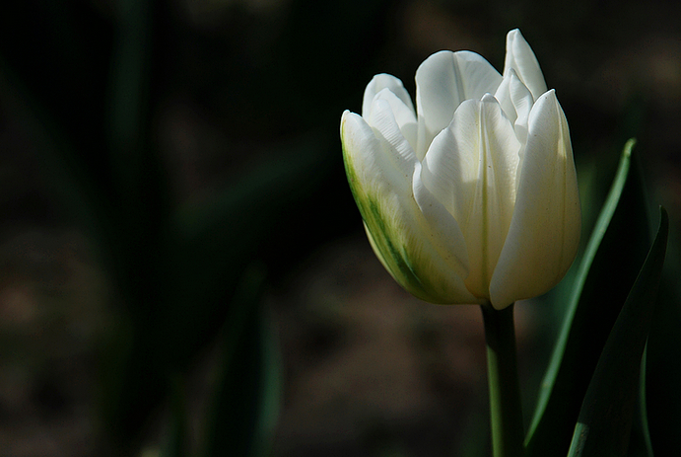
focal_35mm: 235
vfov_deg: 5.9
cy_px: 248
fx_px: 4444
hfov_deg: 8.8
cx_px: 320
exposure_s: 1/400
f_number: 8
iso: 100
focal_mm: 135
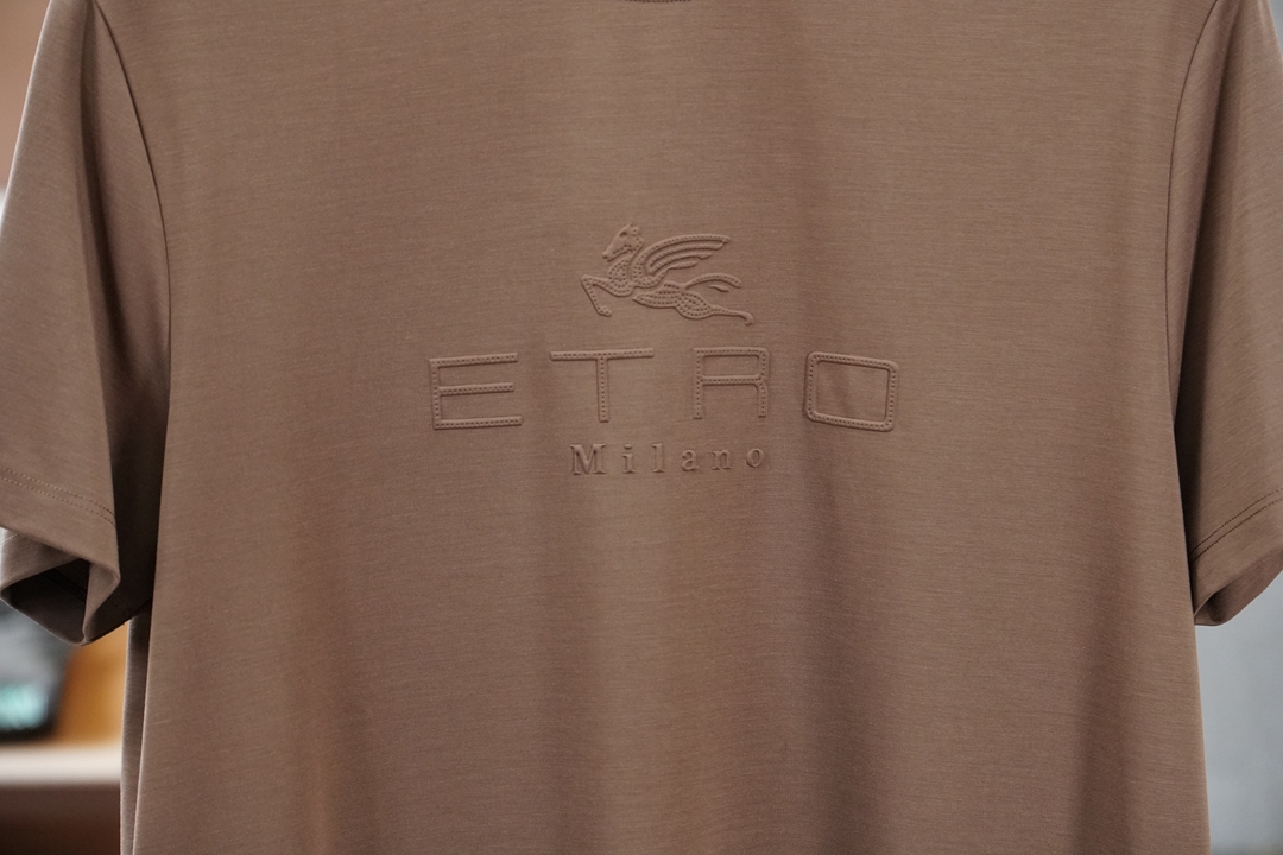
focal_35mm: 105
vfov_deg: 13.0
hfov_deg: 19.5
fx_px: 3742
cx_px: 642
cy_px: 428
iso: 1600
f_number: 4
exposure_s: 1/100
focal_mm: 70
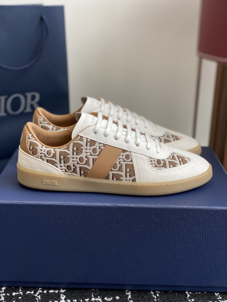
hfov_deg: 28.0
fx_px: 455
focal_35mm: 52
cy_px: 151
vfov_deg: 36.8
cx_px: 114
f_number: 2
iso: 20
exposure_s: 1/176
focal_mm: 6
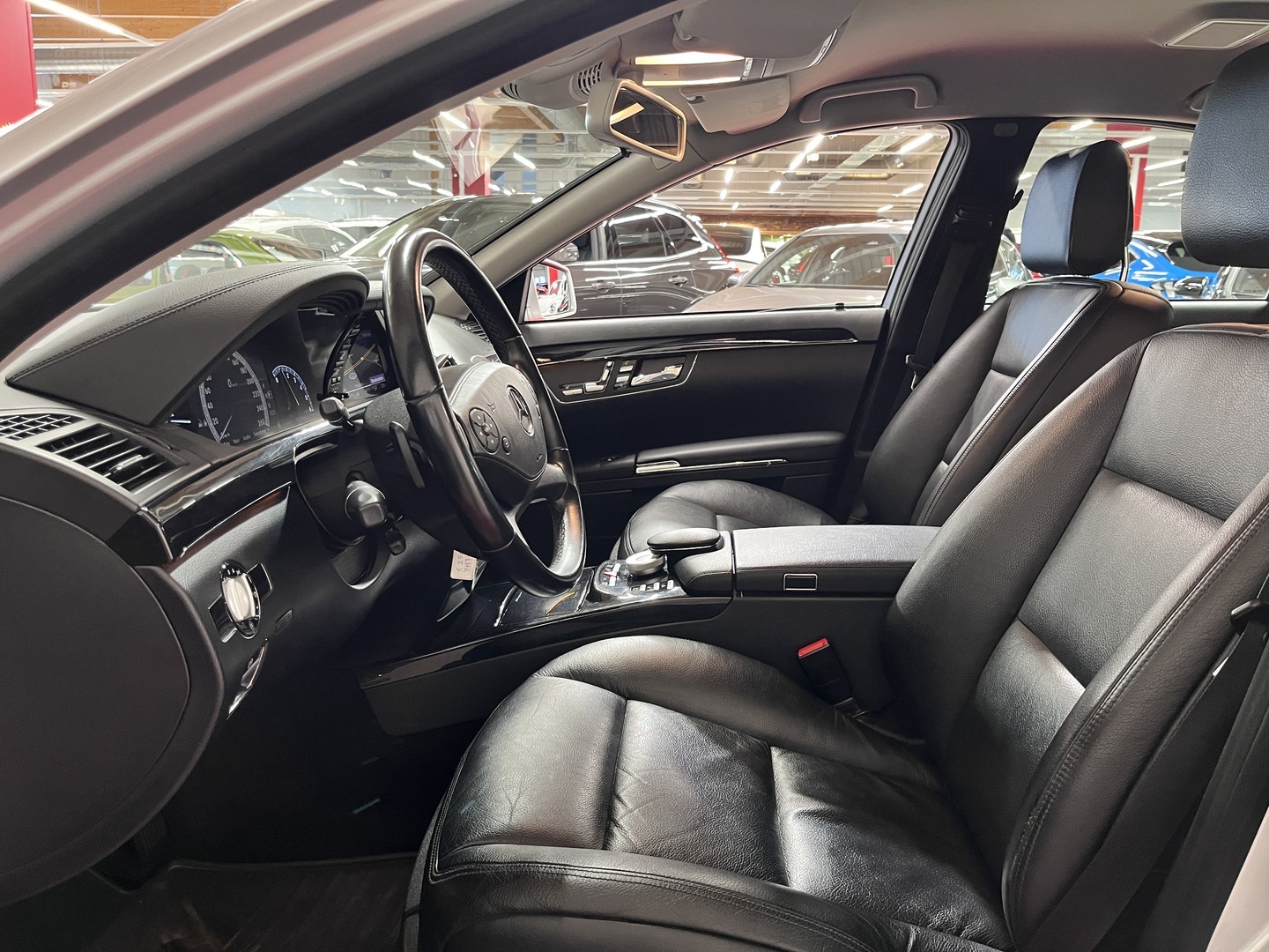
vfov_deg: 53.1
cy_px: 476
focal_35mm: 26
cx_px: 634
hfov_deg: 67.3
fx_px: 953
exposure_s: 1/42
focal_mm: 5.1
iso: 400
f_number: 1.6
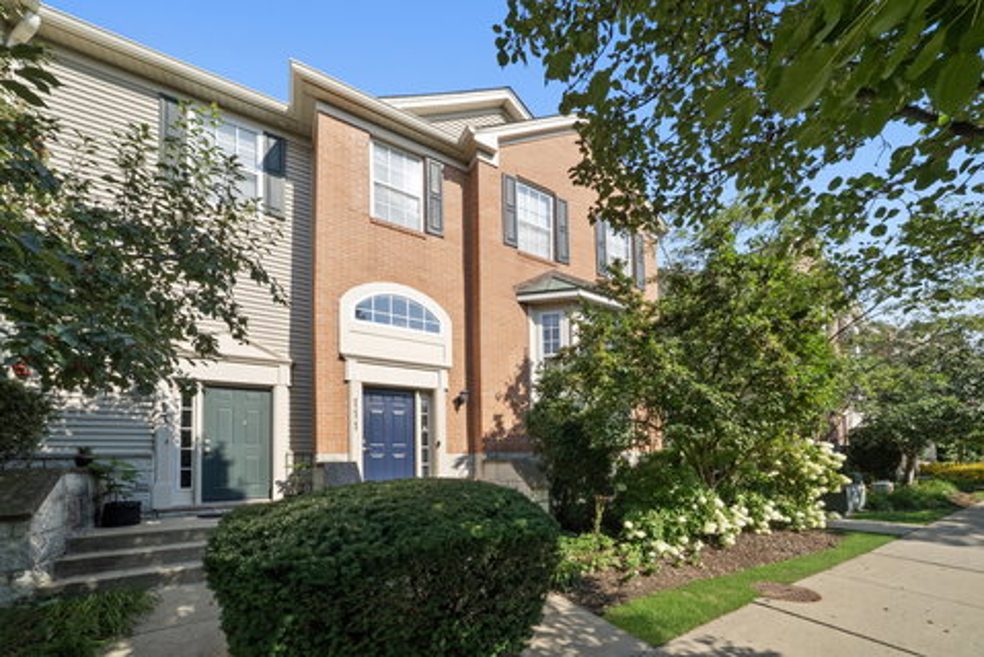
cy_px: 328
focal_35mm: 12
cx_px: 492
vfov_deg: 90.1
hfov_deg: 112.6
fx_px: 328
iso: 640
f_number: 18
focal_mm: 12
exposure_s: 1/200
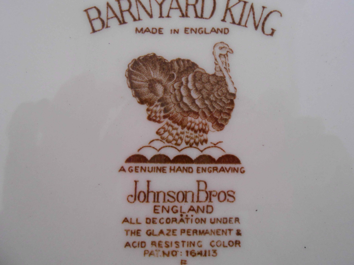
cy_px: 132
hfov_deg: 67.3
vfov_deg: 53.1
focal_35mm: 26
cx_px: 177
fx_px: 266
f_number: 3.5
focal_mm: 4.6
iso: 400
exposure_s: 1/160
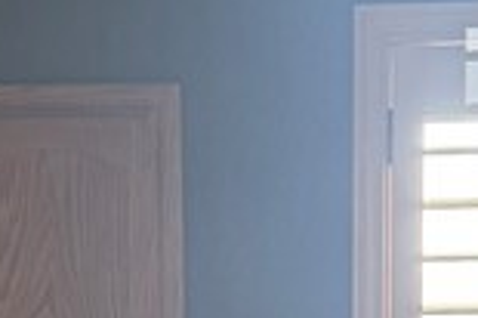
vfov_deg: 7.7
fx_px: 2188
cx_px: 324
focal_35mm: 165
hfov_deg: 12.4
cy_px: 766
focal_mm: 6.76
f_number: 1.78
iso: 400
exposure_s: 1/60
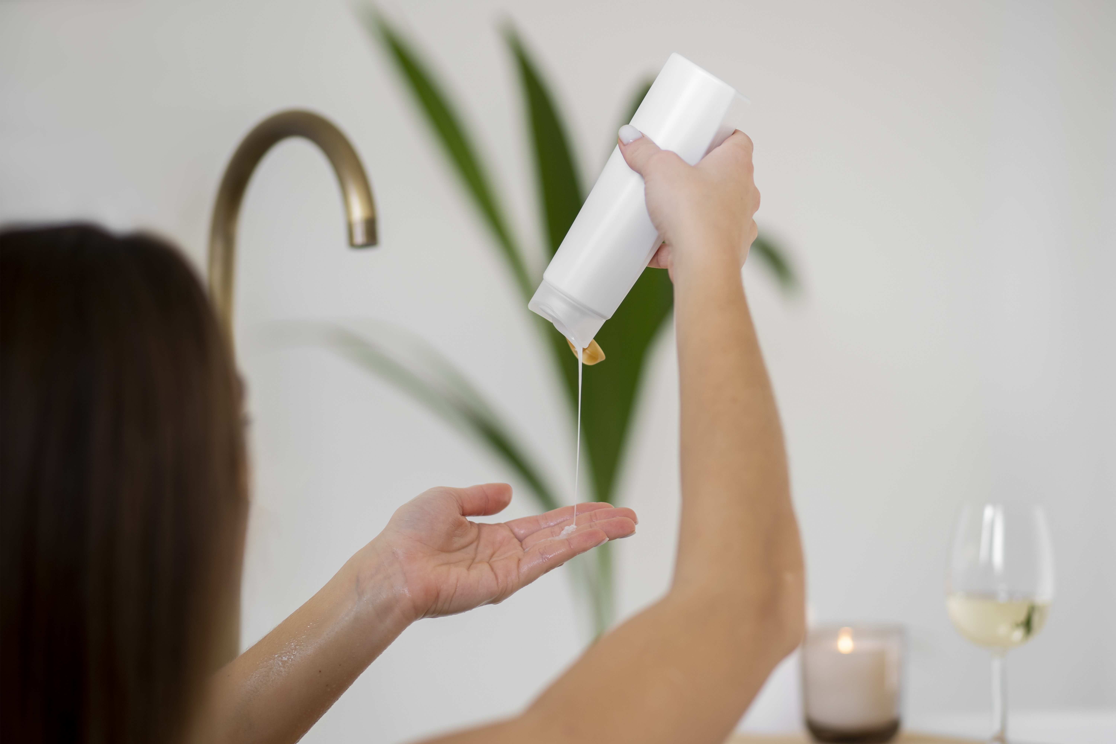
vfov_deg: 16.1
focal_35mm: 85
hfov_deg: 23.9
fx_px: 2635
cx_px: 558
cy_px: 372
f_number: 2.2
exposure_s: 1/500
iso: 100
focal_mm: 85
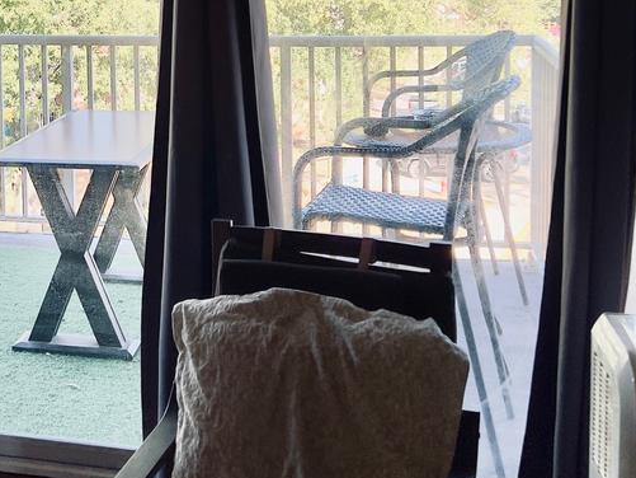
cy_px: 14
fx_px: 1029
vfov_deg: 25.0
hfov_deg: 33.3
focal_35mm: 56
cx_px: 126
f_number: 1.5
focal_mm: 5.7
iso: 40
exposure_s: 1/243
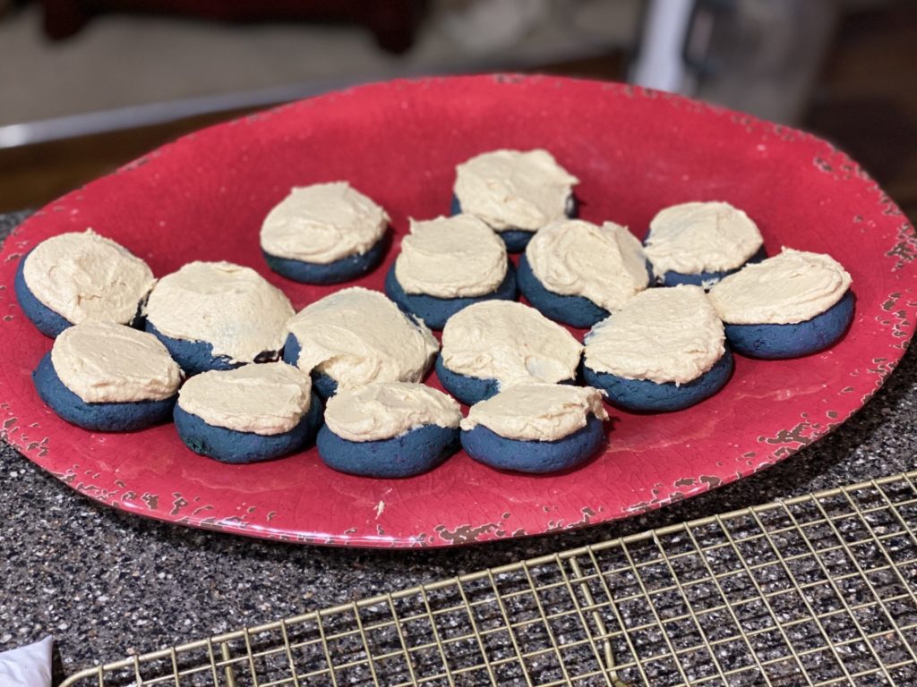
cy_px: 344
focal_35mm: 52
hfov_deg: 36.8
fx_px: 1378
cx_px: 458
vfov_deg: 28.0
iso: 160
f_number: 2
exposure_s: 1/40
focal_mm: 6
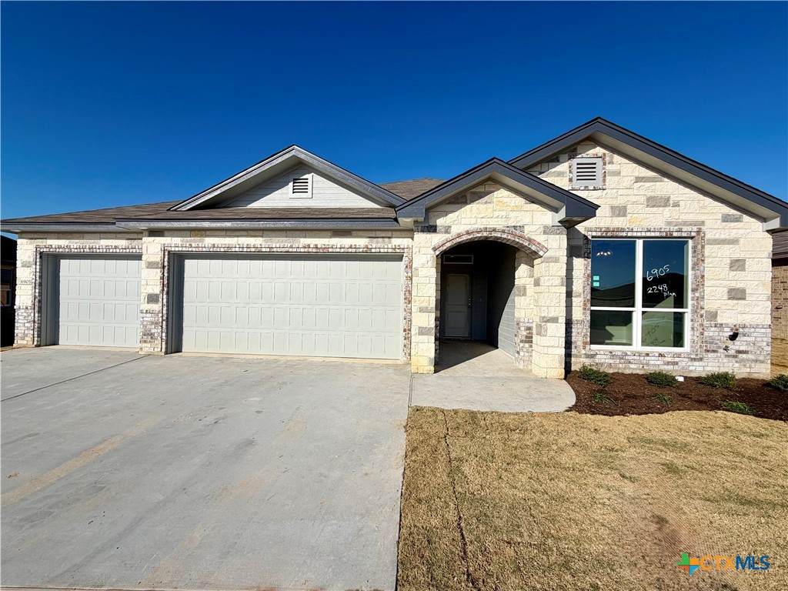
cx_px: 394
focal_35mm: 14
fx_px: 319
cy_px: 296
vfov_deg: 85.7
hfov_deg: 102.1
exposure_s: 1/2024
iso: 20
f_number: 2.2
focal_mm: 2.22
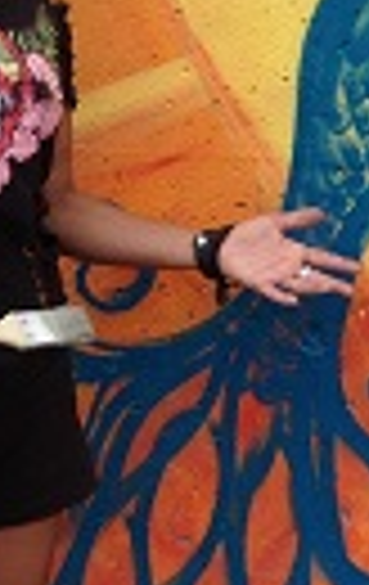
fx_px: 2637
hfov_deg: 7.7
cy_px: 389
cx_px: 734
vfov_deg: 12.6
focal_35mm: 165
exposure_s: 1/1104
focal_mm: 4.28
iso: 50
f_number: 2.4
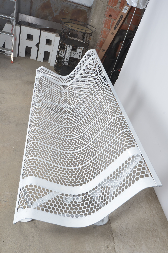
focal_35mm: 28
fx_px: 200
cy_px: 126
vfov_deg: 64.7
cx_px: 84
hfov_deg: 45.5
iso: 100
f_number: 11
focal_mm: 19
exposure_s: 1/125
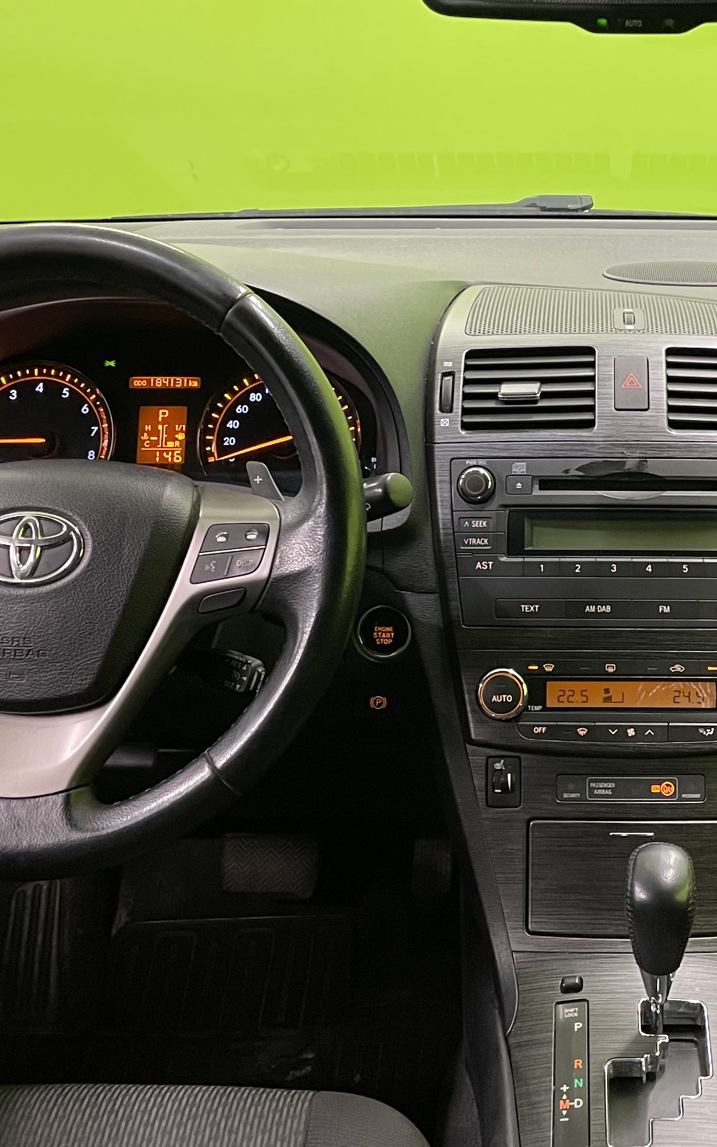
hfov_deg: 25.4
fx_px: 1563
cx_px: 578
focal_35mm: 50
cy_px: 423
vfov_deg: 40.0
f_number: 1.6
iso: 320
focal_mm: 4.2
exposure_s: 1/50
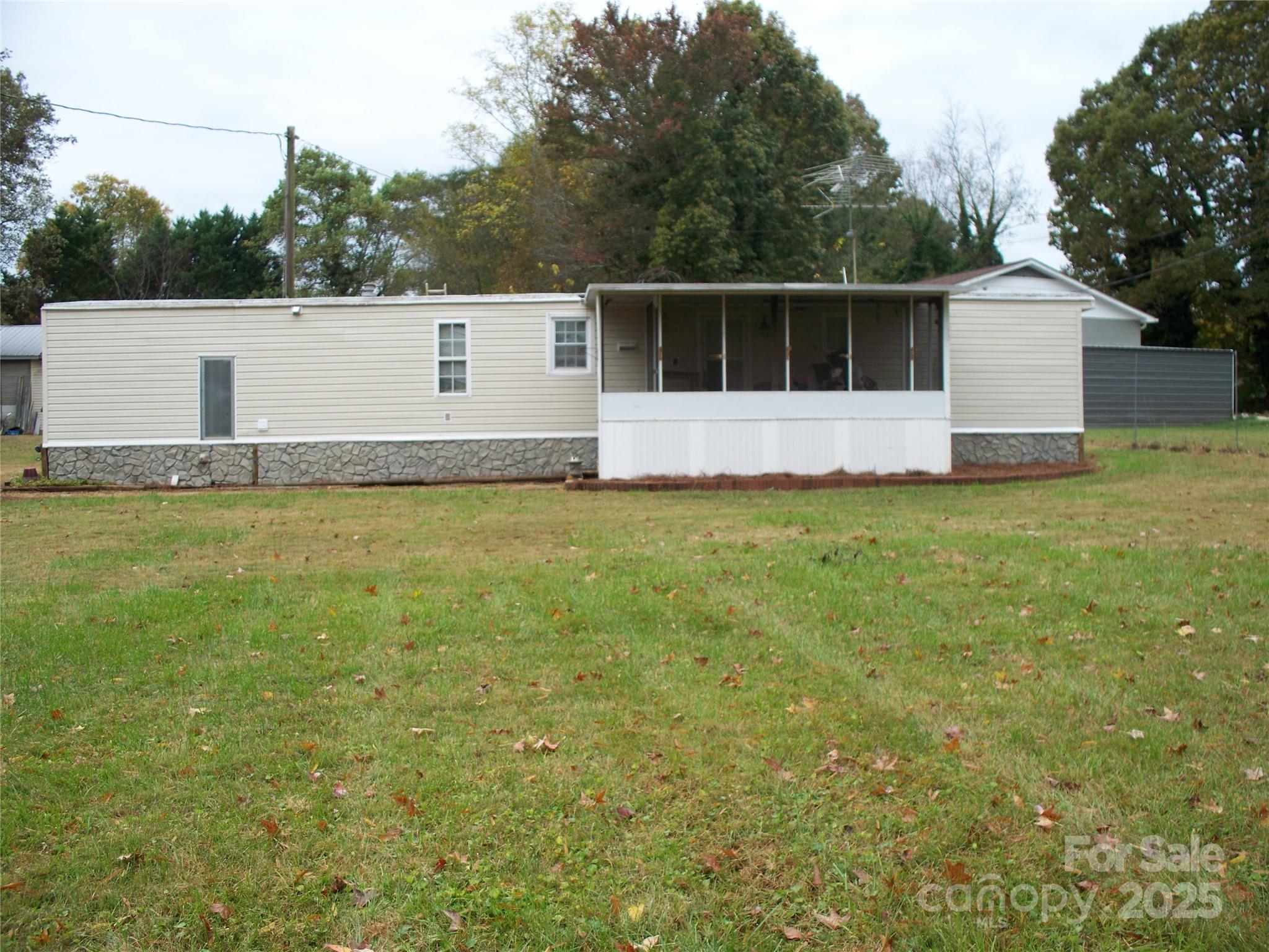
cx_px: 634
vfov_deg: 39.7
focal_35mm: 36
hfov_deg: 51.4
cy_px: 476
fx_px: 1320
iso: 64
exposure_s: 1/200
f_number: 2.8
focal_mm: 7.54
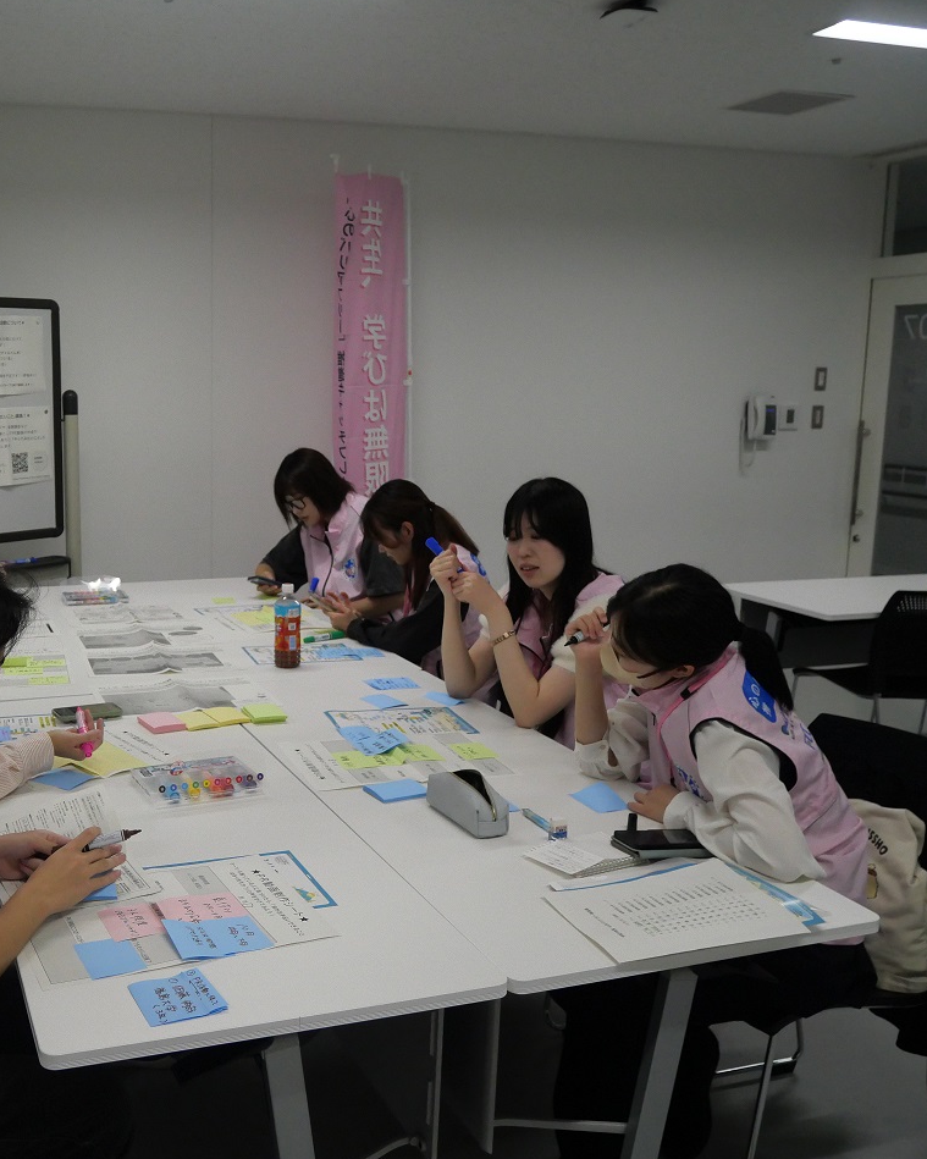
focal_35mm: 32
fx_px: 1098
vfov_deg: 55.7
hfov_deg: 43.9
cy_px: 578
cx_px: 202
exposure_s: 1/1000
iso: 2000
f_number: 3.5
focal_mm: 12
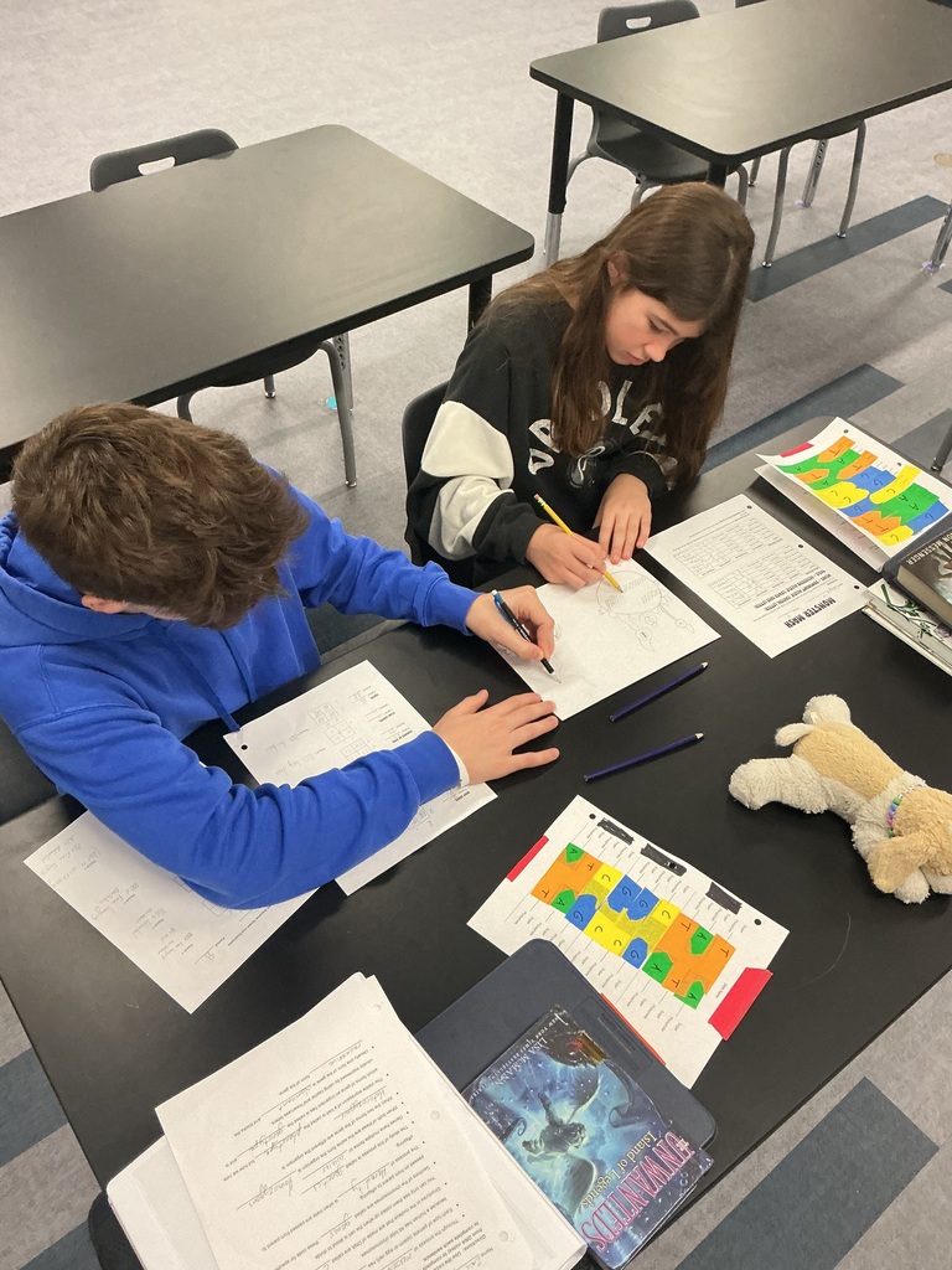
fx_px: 1063
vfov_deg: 61.7
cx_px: 476
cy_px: 635
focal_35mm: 29
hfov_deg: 48.2
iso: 200
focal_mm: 3
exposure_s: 1/60
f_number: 1.8
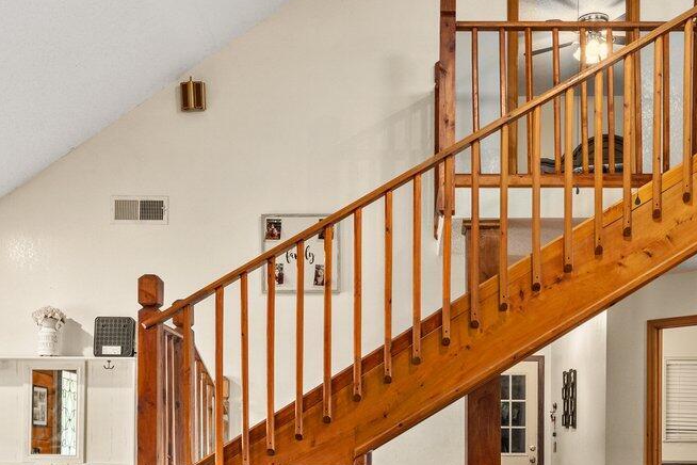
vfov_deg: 27.3
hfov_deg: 41.8
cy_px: 446
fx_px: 910
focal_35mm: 47
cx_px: 391
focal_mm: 15
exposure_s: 1/1.25
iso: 500
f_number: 9
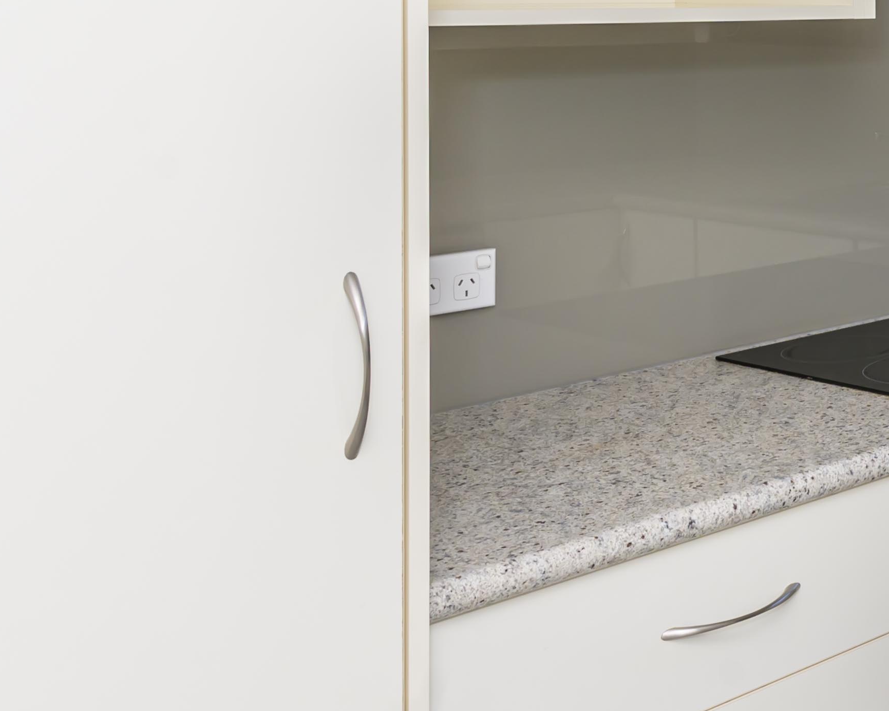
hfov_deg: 23.3
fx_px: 1552
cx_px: 1440
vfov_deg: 25.1
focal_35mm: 59
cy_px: 86
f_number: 9.5
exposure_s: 1/200
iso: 200
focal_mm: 18
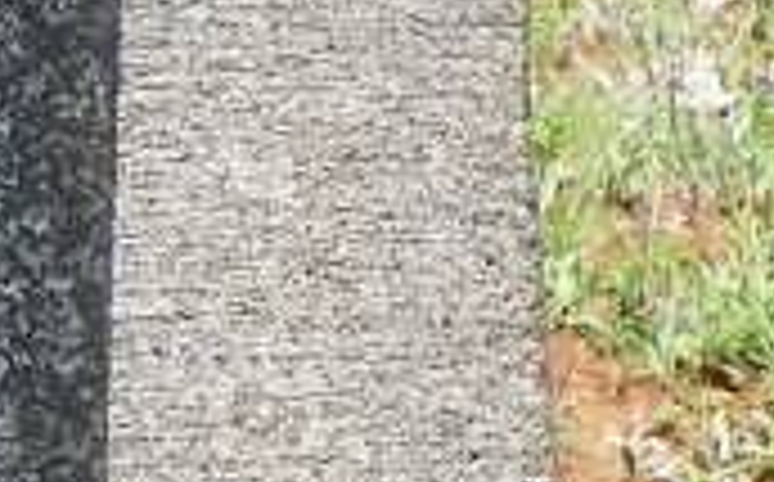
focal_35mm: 614
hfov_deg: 3.4
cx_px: -1112
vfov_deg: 2.1
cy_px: -234
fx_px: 12935
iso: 64
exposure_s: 1/200
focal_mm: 14.7
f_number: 4.5
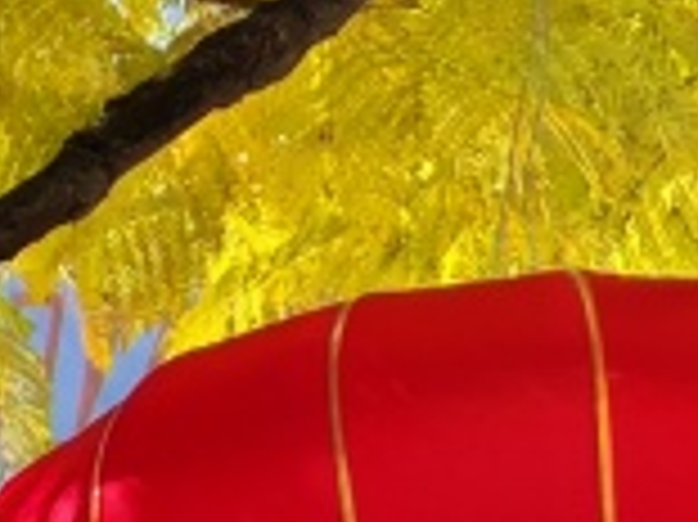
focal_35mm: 607
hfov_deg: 3.2
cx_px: 1599
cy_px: 842
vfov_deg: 2.4
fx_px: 12230
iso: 50
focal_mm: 7.62
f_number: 1.6
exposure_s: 1/940
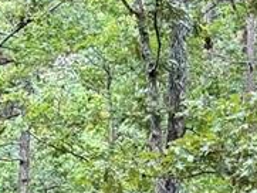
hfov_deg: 7.3
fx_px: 2013
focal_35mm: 271
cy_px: 275
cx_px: 207
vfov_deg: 5.4
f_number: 1.78
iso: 80
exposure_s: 1/138
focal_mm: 6.76
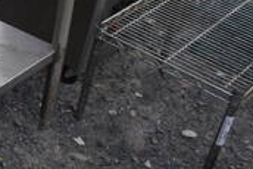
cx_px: -184
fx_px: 675
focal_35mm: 96
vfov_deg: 14.2
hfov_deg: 17.7
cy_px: 35
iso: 180
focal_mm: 18
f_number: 8
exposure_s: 1/250
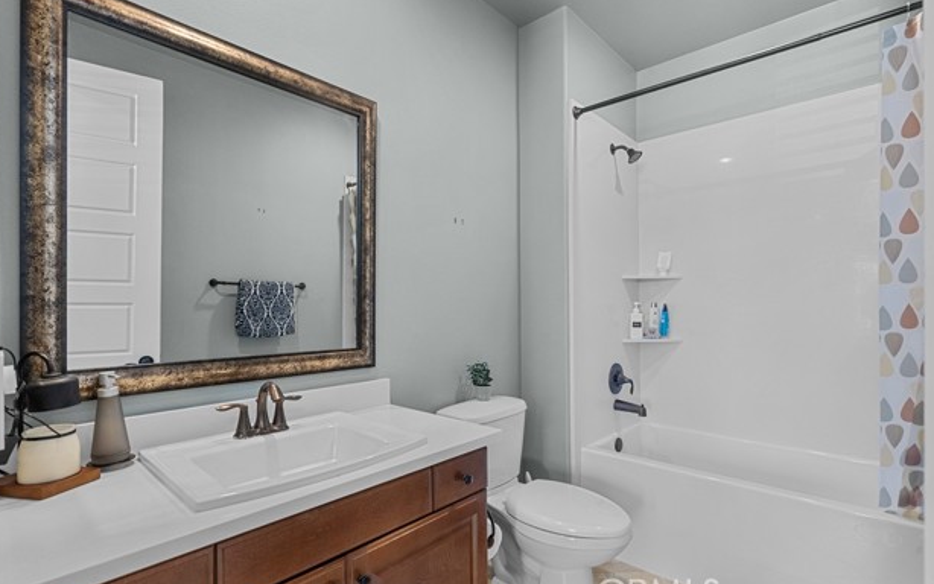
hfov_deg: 94.4
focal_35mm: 17
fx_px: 433
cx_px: 464
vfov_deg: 68.0
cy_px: 290
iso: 2000
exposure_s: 1/20
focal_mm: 16
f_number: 8
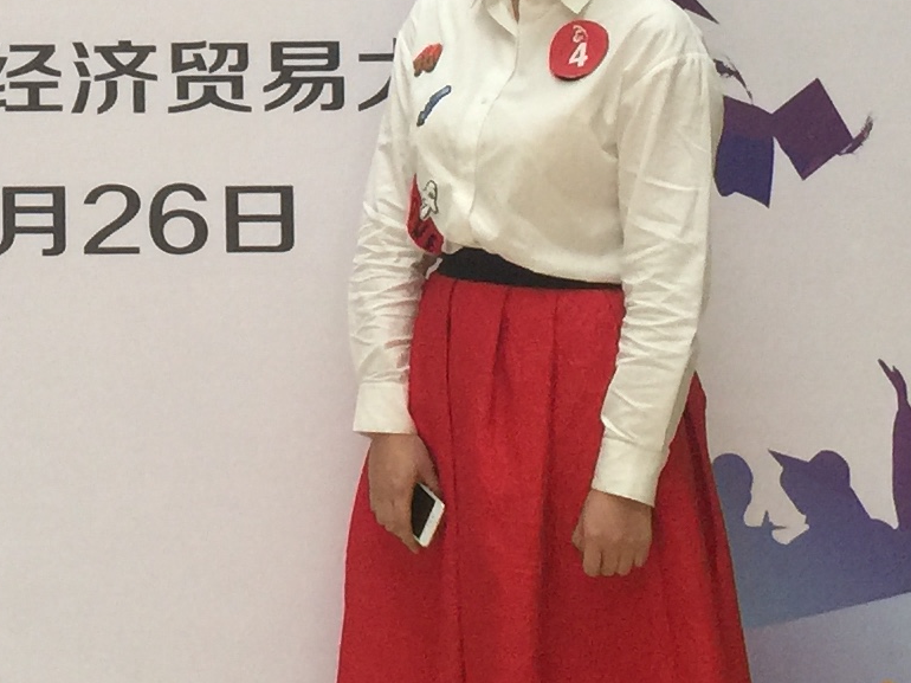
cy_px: -179
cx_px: -149
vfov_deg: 11.7
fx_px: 3236
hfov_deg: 15.5
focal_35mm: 123
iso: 50
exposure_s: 1/33
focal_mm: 4.15
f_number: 2.2
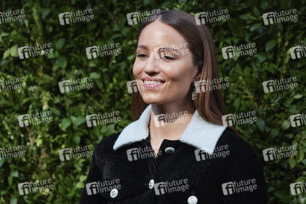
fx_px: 986
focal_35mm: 116
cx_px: 153
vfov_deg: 11.8
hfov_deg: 17.6
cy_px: 102
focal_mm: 116
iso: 1250
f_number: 5
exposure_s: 1/320
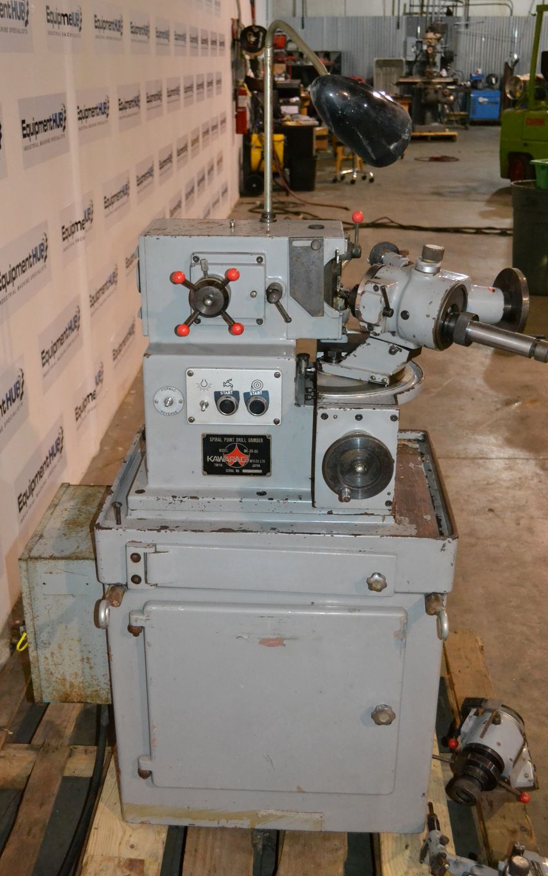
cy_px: 440
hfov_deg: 32.0
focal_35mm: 40
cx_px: 275
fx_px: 956
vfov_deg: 49.3
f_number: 4.2
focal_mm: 26
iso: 3200
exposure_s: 1/60
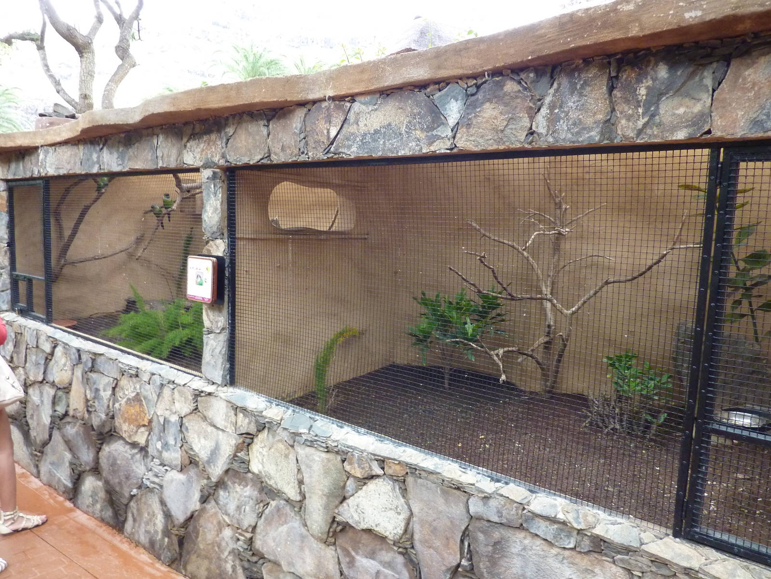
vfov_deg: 54.9
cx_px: 386
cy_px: 290
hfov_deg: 69.4
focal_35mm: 25
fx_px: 557
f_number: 3.3
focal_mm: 4.1
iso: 320
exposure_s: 1/60
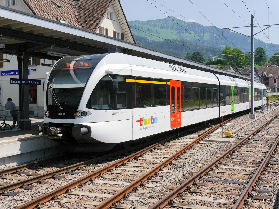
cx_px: 140
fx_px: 355
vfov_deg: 32.9
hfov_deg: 42.9
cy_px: 104
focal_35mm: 44
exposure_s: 1/400
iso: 160
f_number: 9
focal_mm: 22
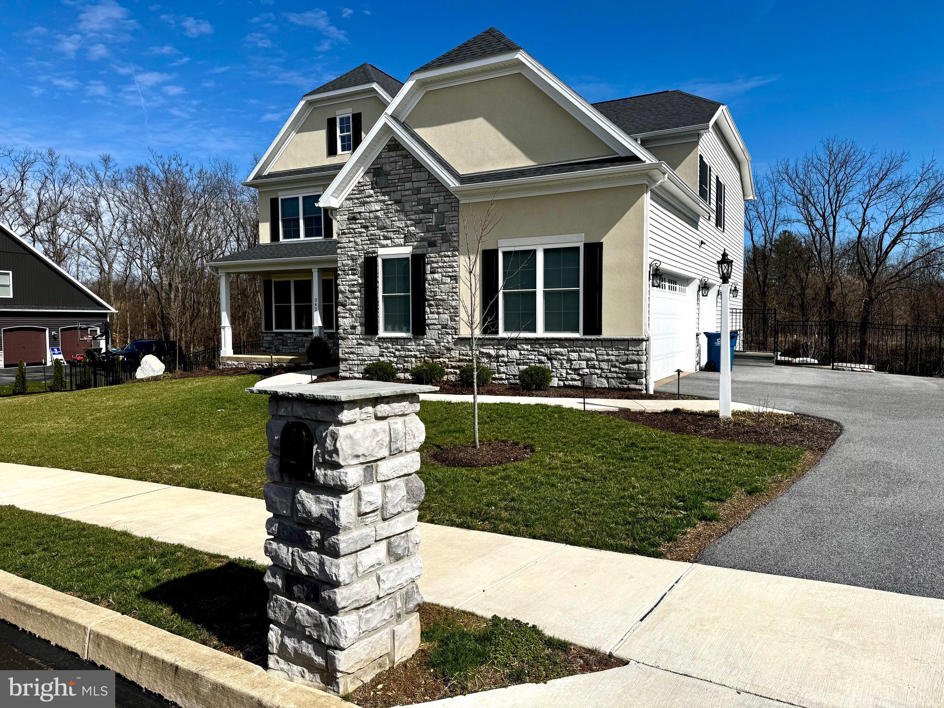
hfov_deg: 71.6
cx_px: 472
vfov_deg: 56.8
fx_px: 654
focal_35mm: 24
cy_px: 354
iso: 80
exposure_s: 1/9009
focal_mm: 6.76
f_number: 1.78
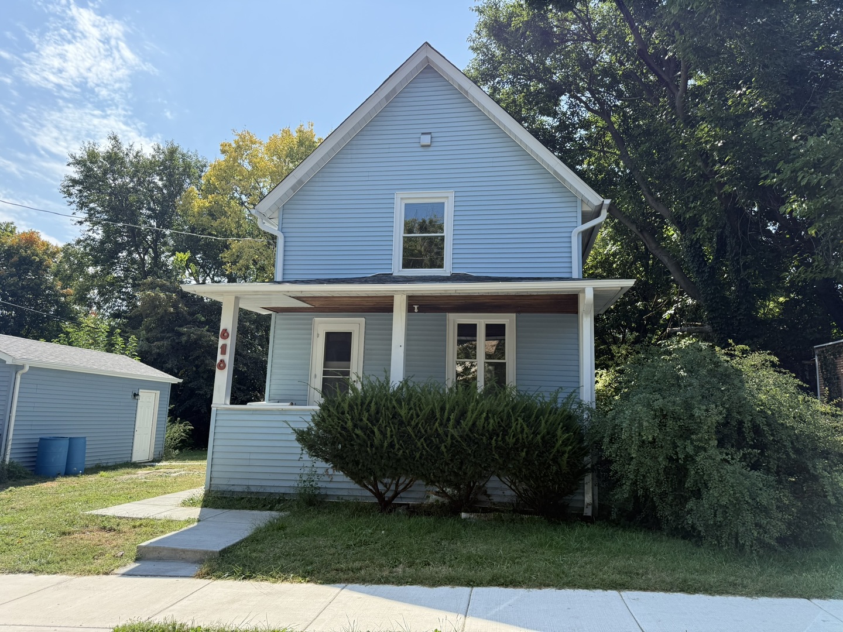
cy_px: 316
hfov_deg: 71.6
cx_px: 422
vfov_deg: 56.8
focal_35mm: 24
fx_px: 584
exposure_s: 1/2232
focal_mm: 6.76
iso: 100
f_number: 1.78
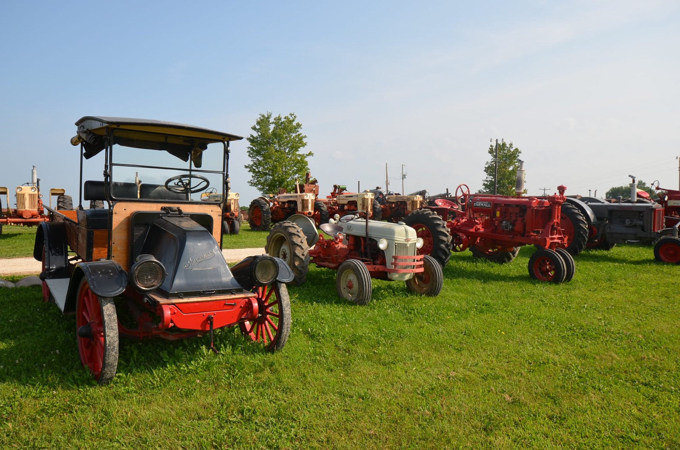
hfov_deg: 70.6
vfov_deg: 50.2
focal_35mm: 26
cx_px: 340
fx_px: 481
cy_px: 225
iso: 100
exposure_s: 1/200
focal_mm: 17
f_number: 8
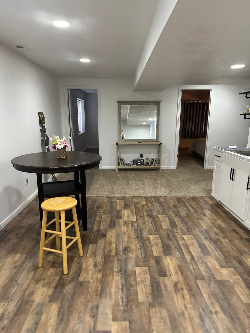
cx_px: 125
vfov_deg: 71.6
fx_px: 231
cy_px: 166
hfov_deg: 56.8
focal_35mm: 24
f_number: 1.78
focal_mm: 6.86
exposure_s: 1/60
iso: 320
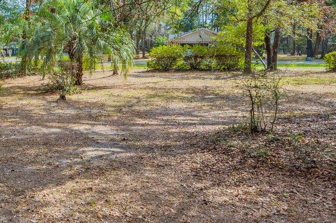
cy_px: 64
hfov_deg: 38.9
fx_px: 410
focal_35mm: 44
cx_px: -7
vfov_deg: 30.1
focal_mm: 14
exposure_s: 1/250
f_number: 9
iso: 100
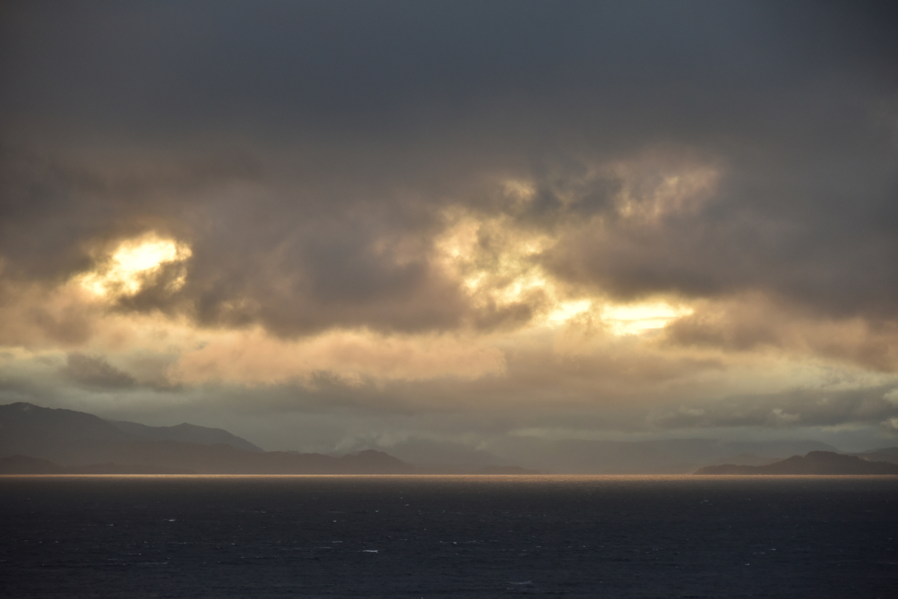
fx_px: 3368
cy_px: 300
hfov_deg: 15.2
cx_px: 449
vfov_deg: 10.2
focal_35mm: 135
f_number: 5.6
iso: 1000
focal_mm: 135
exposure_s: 1/320
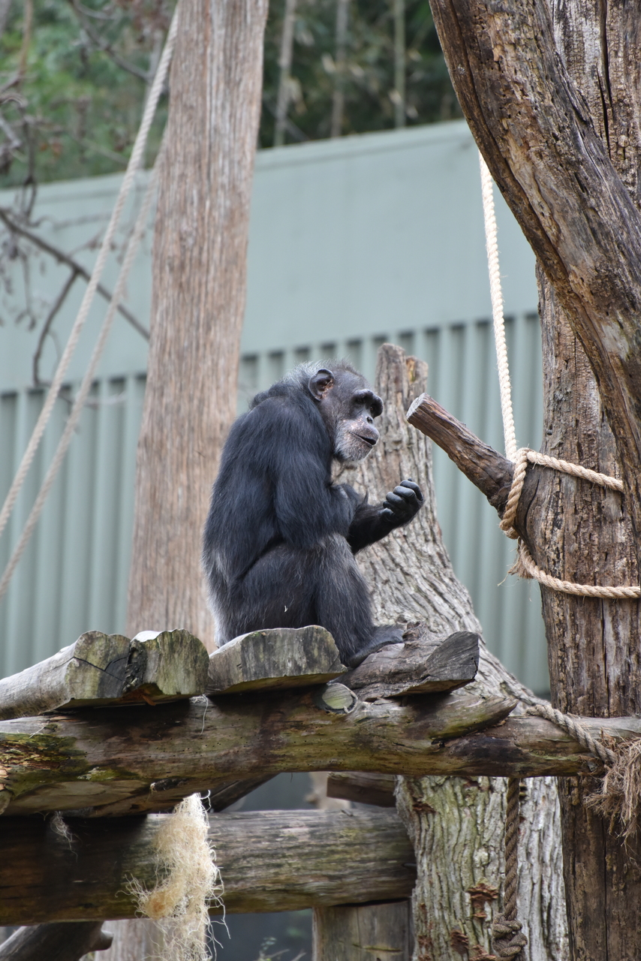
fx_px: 8008
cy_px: 480
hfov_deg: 4.6
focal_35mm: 300
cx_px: 320
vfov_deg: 6.9
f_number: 5.6
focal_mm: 300
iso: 1600
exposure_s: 1/640
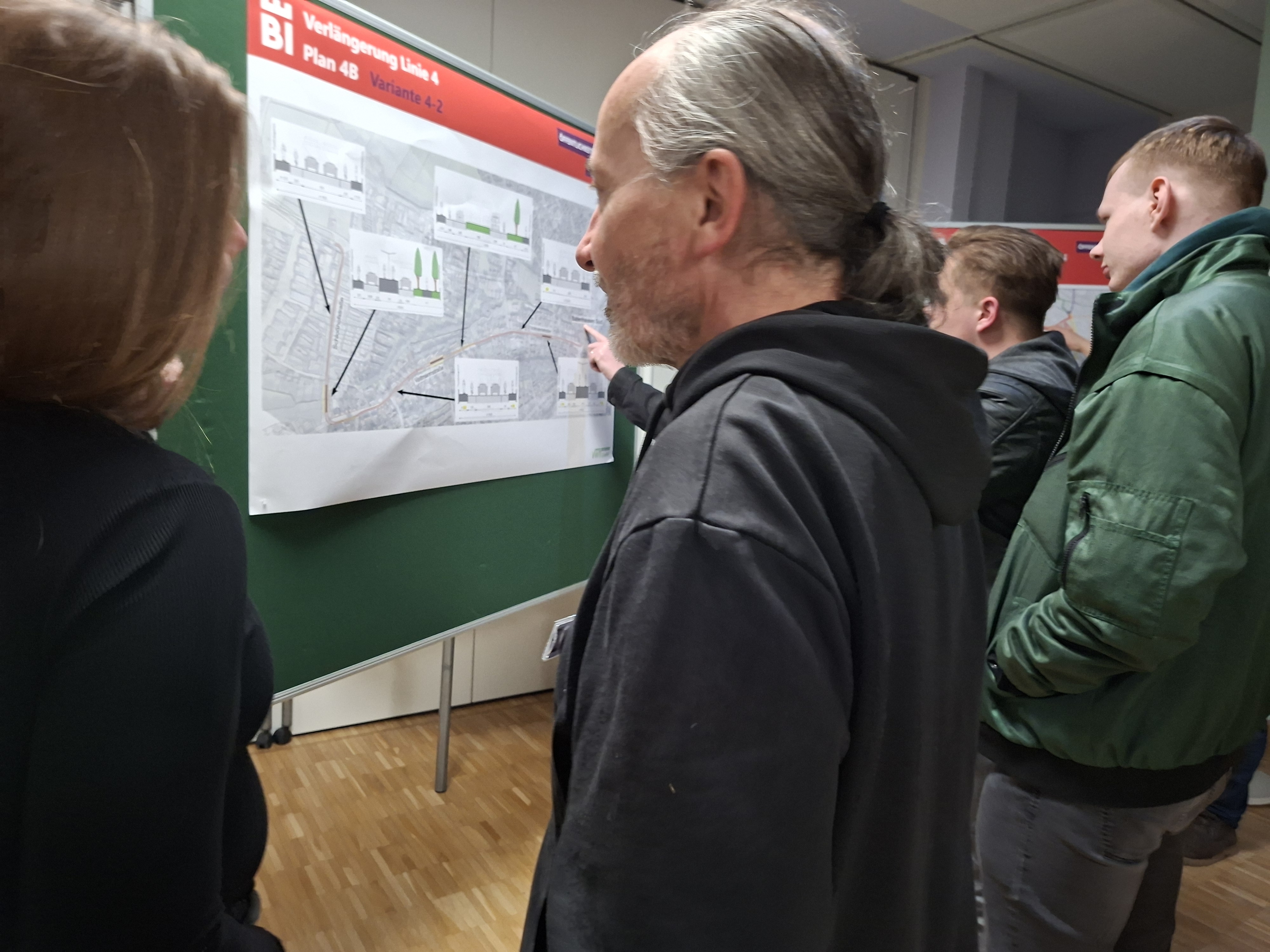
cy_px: 476
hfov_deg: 73.9
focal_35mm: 23
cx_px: 635
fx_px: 844
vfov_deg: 58.9
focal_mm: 5.54
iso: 320
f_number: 1.8
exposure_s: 1/50
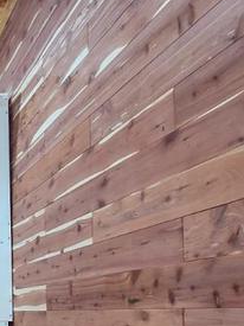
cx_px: -166
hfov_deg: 21.4
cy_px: 280
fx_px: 480
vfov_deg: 35.7
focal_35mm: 51
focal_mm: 2.2
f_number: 2.2
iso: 320
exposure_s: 1/60
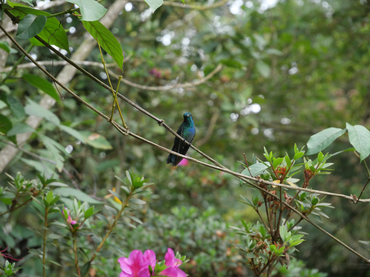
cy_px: 138
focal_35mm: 120
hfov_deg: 16.4
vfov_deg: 12.3
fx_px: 1283
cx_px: 185
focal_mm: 60
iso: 1600
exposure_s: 1/500
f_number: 5.6
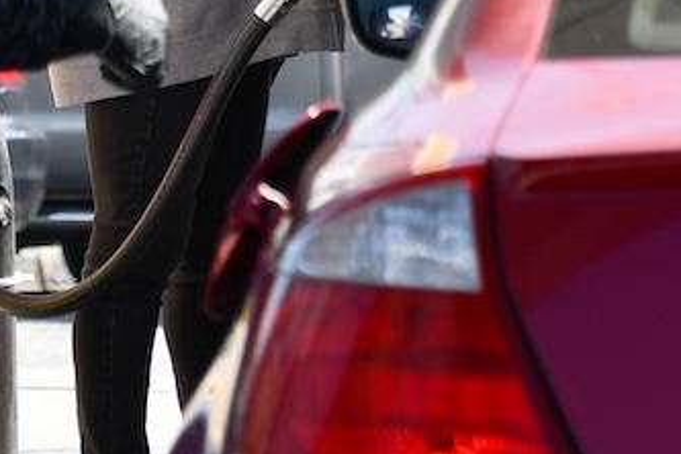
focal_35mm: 540
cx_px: 145
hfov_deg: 3.8
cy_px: -313
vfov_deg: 2.5
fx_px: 10214
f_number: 6.3
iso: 200
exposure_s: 1/500
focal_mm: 100
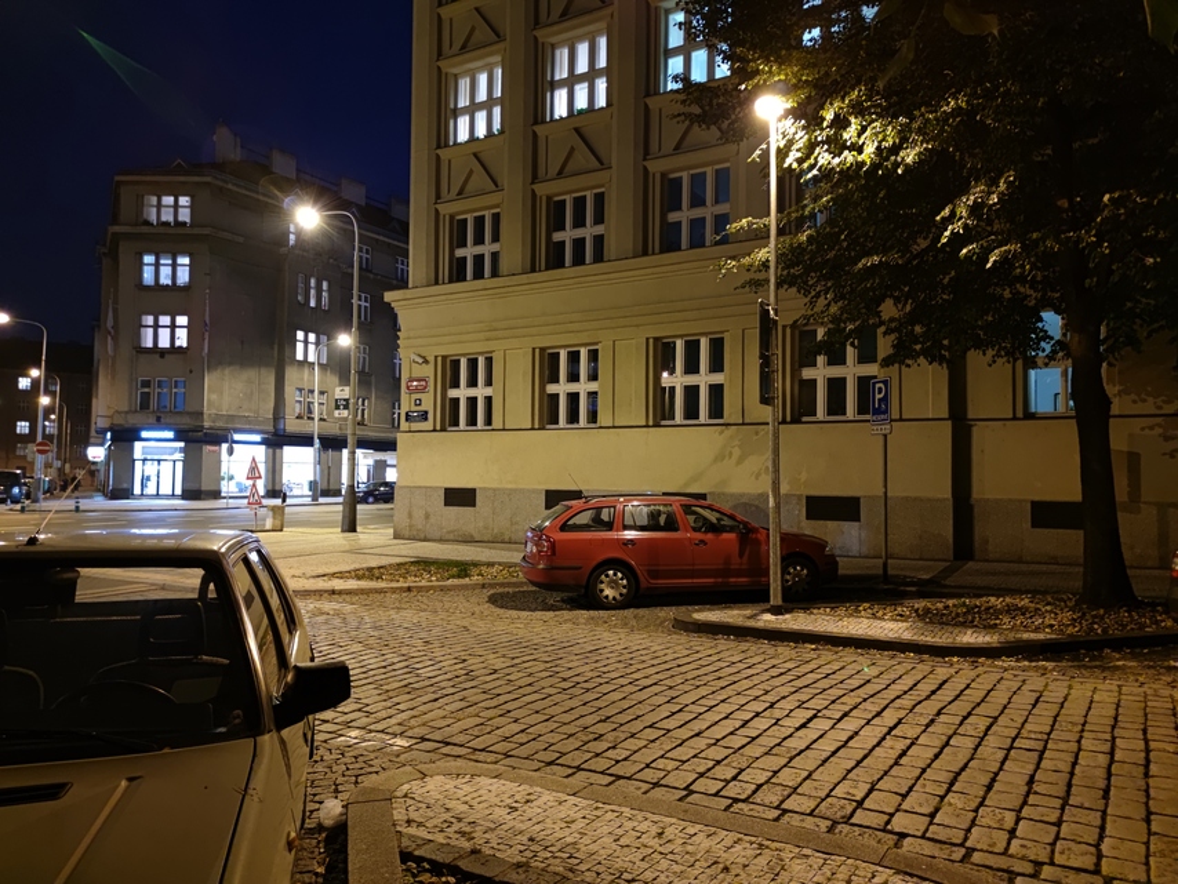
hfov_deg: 71.6
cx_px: 589
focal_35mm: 24
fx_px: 817
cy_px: 442
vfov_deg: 56.8
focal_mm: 6.72
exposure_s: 1/13
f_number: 1.69
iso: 822
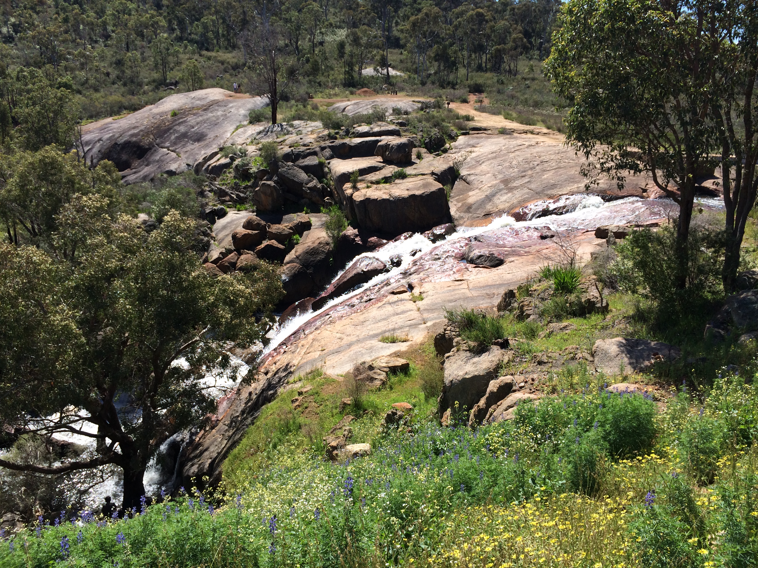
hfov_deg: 60.0
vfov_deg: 46.8
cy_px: 284
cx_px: 379
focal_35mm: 30
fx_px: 657
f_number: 2.2
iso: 32
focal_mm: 4.12
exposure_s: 1/1642
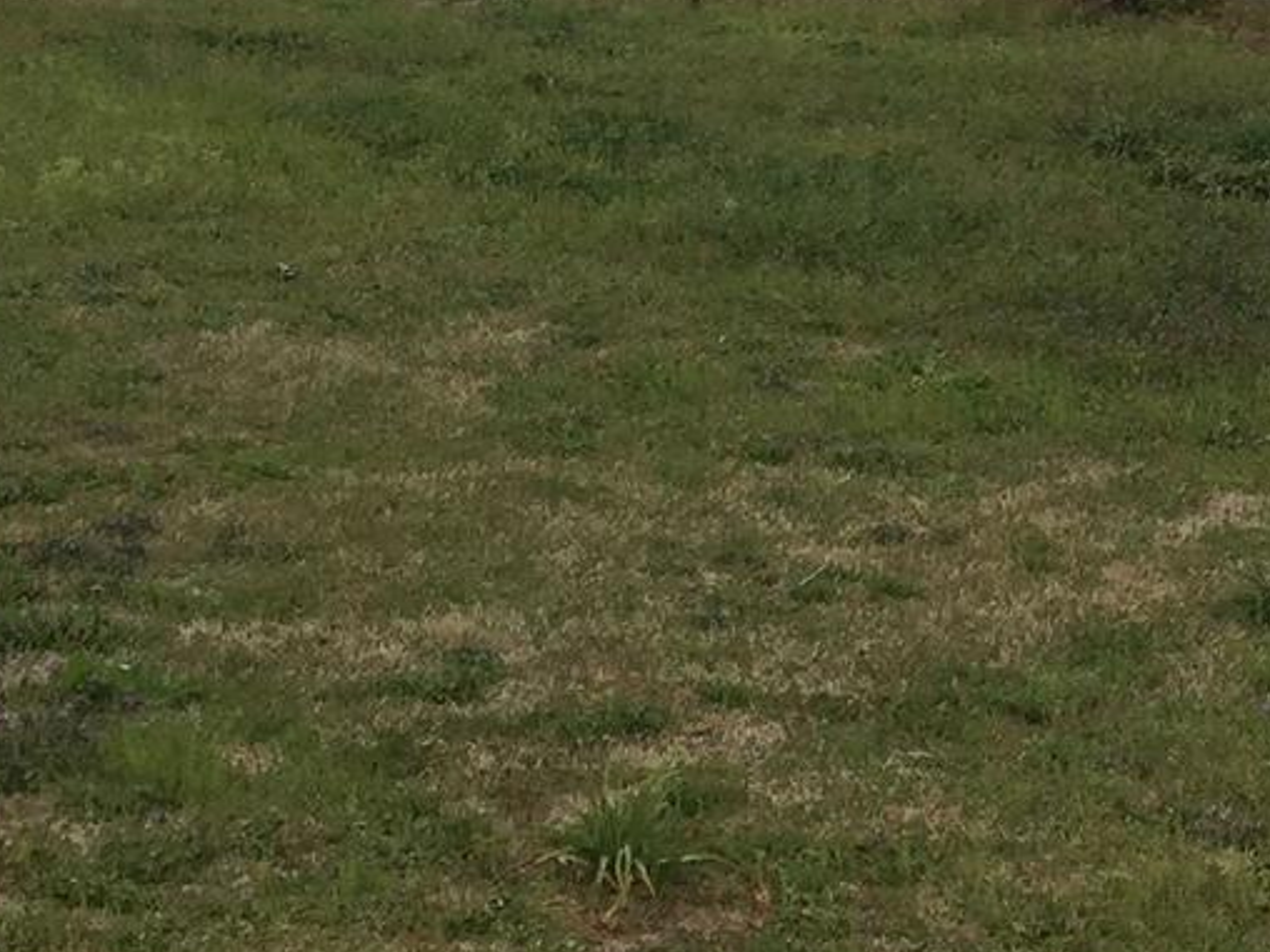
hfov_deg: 15.9
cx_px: 1685
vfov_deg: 12.1
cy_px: -457
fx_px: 4293
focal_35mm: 117
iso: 32
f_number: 2.2
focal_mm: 4.15
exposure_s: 1/501
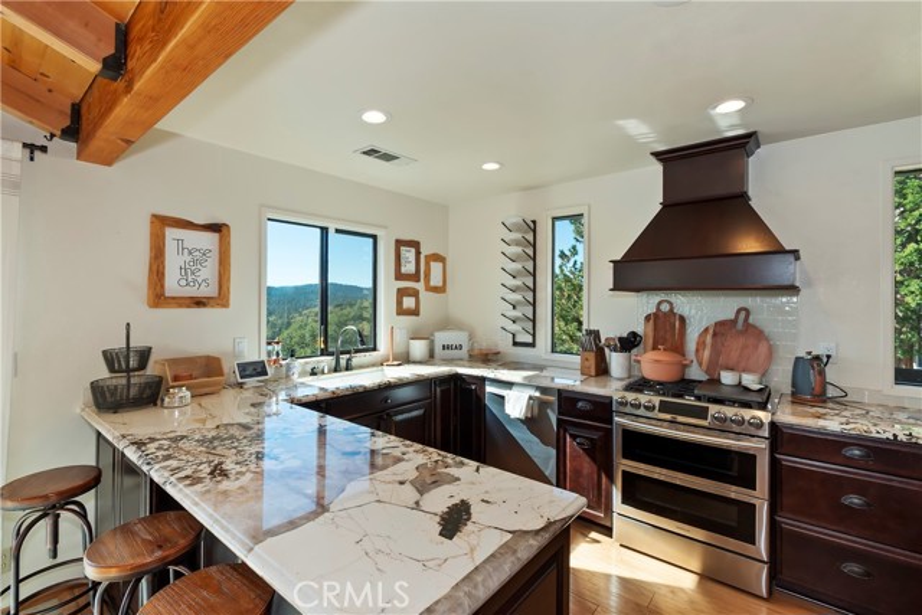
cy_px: 308
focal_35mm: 15
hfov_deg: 100.4
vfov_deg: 77.4
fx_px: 384
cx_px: 461
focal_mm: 10
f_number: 8
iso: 110
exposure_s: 1/30
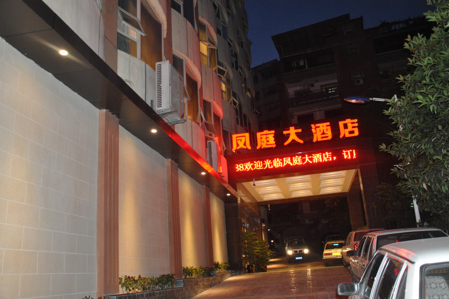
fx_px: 406
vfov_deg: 40.5
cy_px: 149
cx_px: 229
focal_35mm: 33
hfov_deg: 57.9
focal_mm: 21
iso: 1600
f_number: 3.8
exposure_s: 1/60
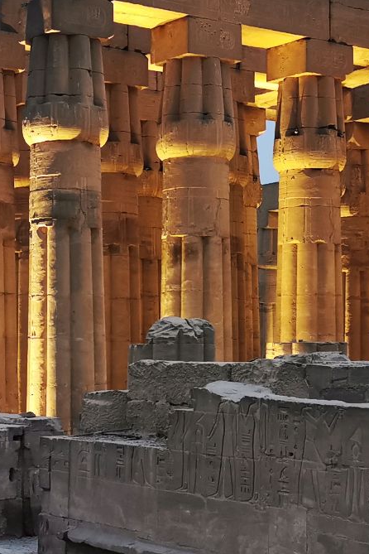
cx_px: 200
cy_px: 341
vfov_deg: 24.1
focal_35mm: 84
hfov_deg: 16.3
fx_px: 1291
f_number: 1.6
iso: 500
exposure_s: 1/30
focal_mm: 5.56
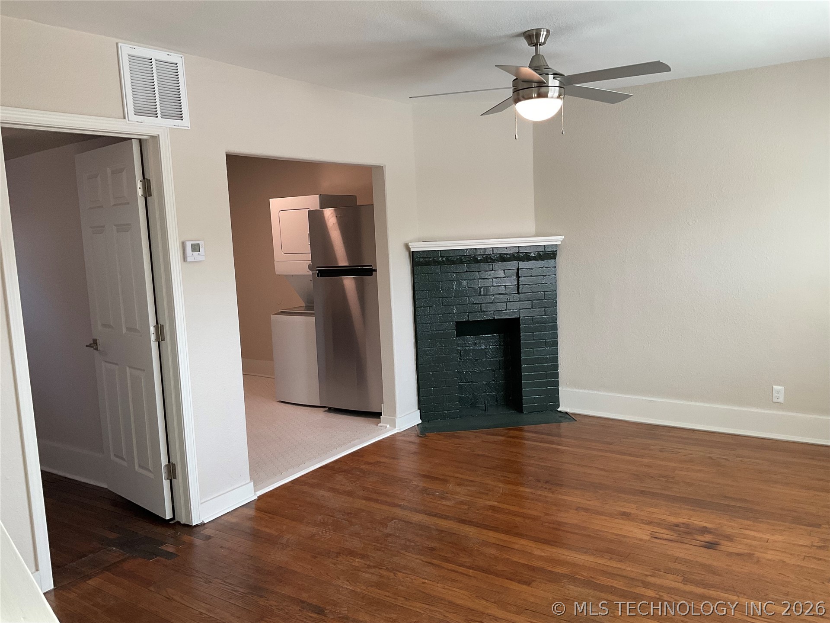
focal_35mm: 29
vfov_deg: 48.2
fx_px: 695
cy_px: 312
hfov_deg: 61.7
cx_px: 415
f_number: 1.8
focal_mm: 3
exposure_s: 1/82
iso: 64
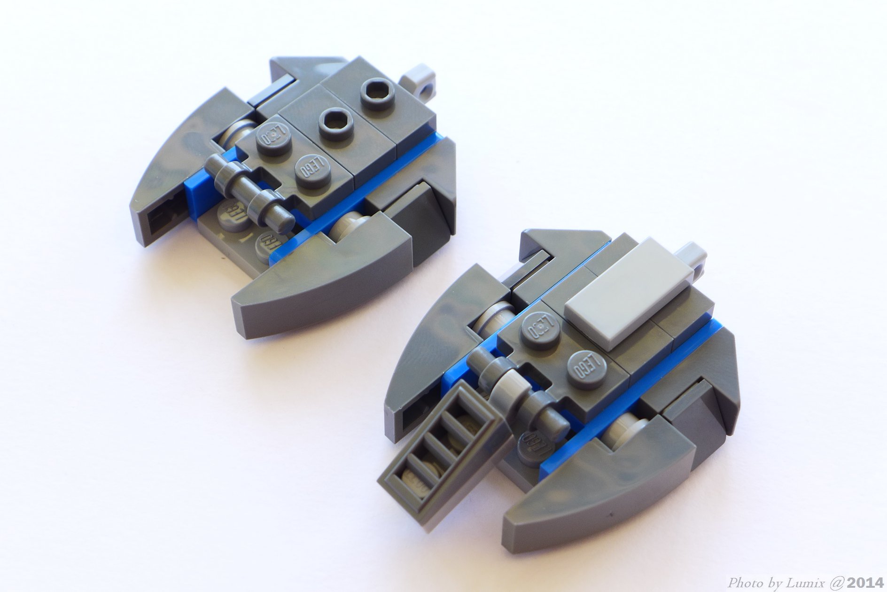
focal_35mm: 70
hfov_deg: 28.8
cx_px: 444
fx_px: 1725
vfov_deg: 19.5
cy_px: 296
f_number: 4
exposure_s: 1/20
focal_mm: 13.7
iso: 80
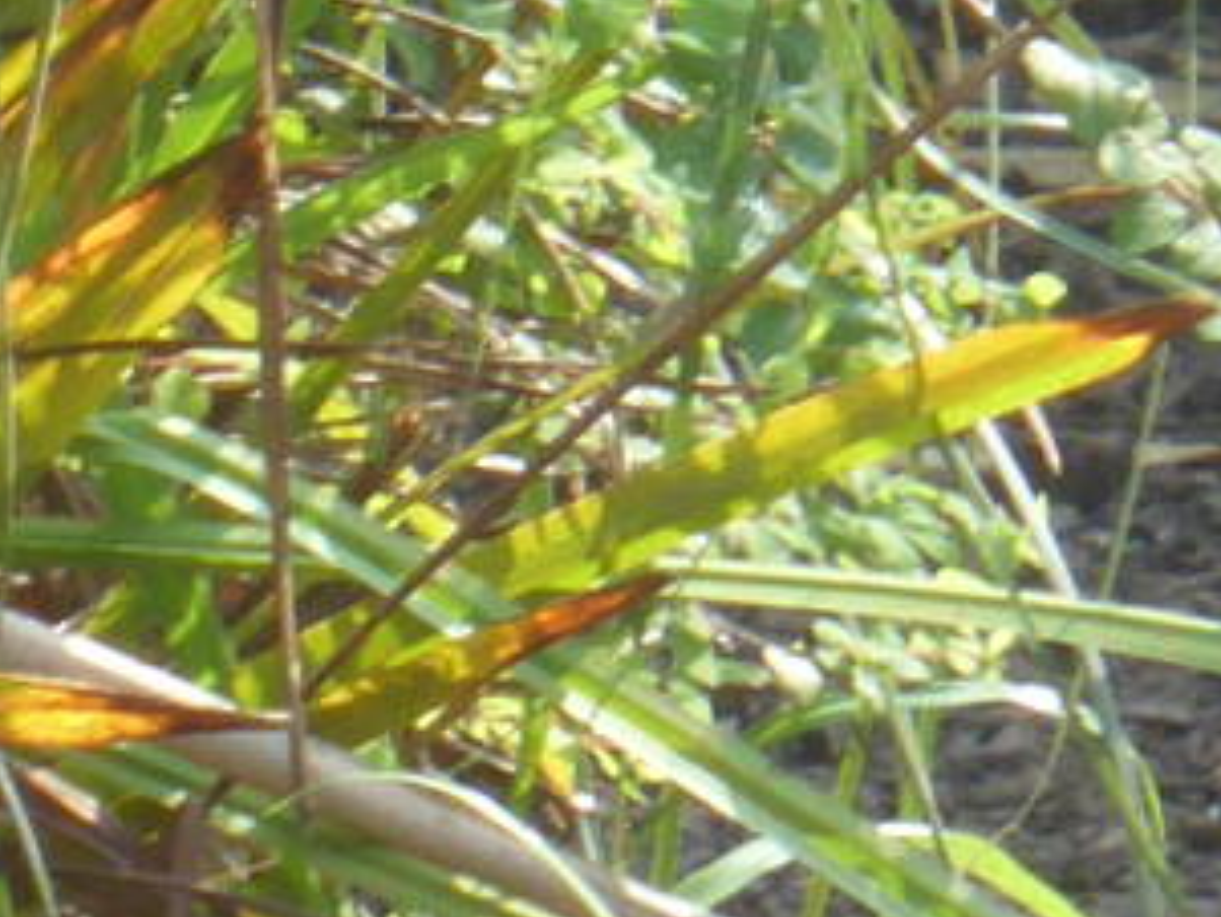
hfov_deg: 1.4
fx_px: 51342
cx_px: 645
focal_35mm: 1455
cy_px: 958
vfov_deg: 1.0
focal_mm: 44.4
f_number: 5.7
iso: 160
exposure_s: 1/80
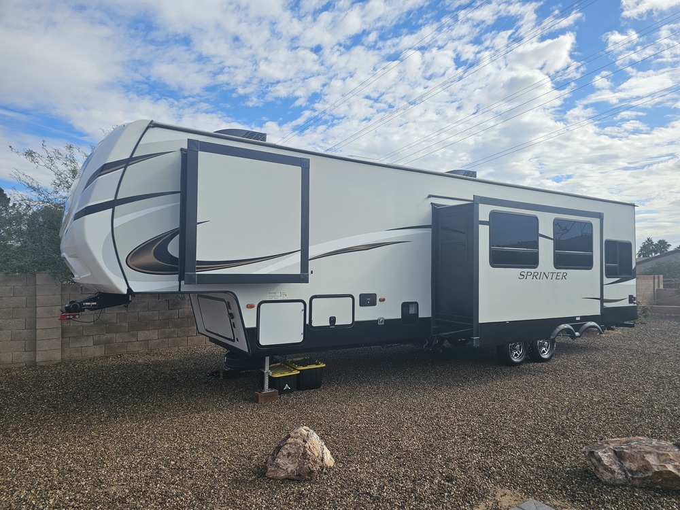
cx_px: 340
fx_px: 452
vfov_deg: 58.9
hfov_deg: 73.9
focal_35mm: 23
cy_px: 255
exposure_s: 1/957
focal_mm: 6.3
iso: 10
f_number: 1.7
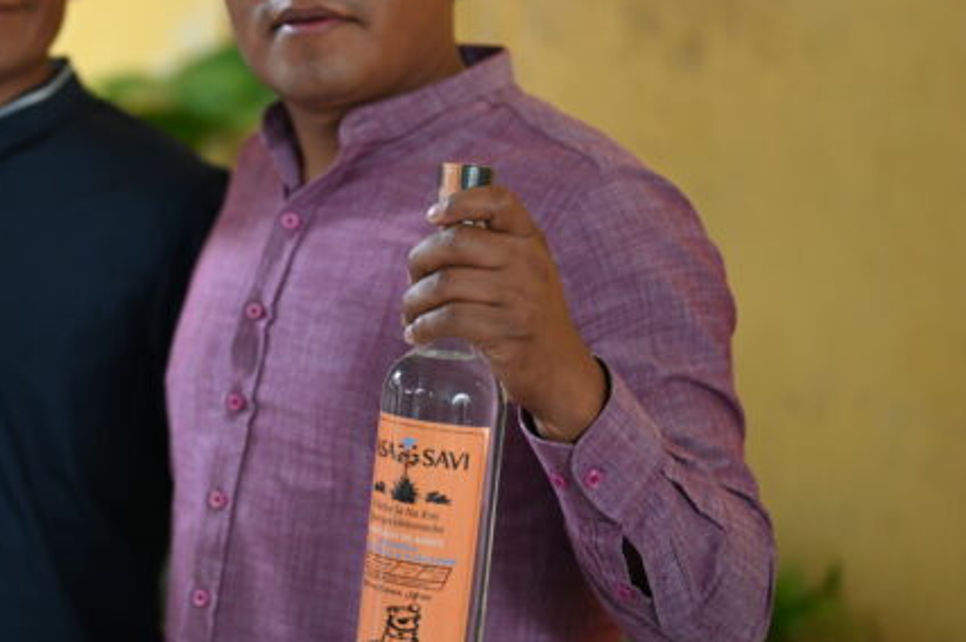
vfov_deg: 15.2
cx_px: 129
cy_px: 245
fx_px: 2413
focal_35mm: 90
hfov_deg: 22.2
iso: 280
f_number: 1.8
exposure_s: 1/60
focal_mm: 50
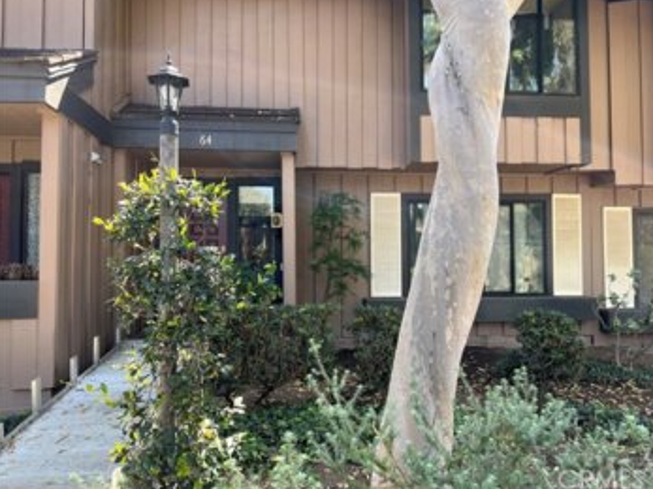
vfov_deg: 51.3
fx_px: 509
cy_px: 241
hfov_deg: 65.3
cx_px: 333
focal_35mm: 27
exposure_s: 1/174
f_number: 1.5
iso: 40
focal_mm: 5.7
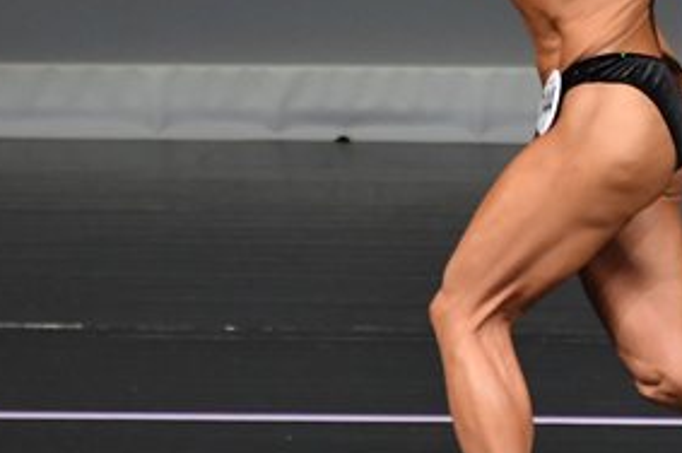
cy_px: 92
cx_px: 782
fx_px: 23312
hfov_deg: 1.7
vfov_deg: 1.1
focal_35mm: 1232
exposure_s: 1/400
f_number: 5.6
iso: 4000
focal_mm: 300
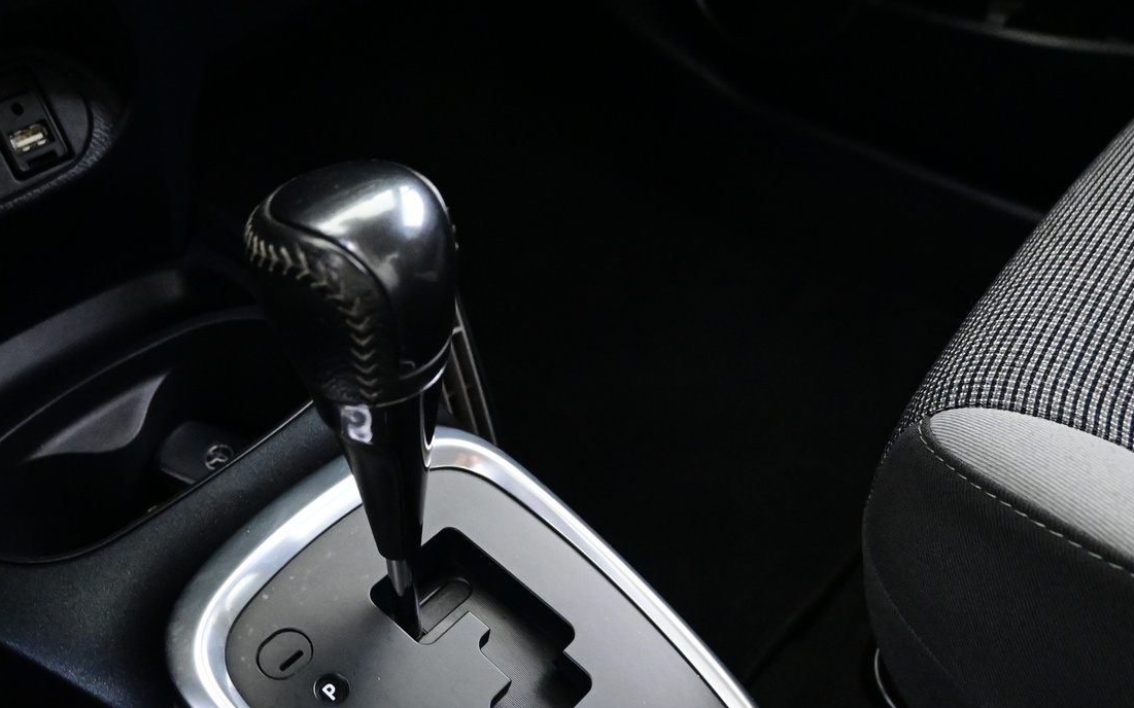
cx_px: 449
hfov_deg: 53.6
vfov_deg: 35.1
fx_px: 1113
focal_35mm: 36
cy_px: 455
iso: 5600
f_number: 3.5
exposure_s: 1/25
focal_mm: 16
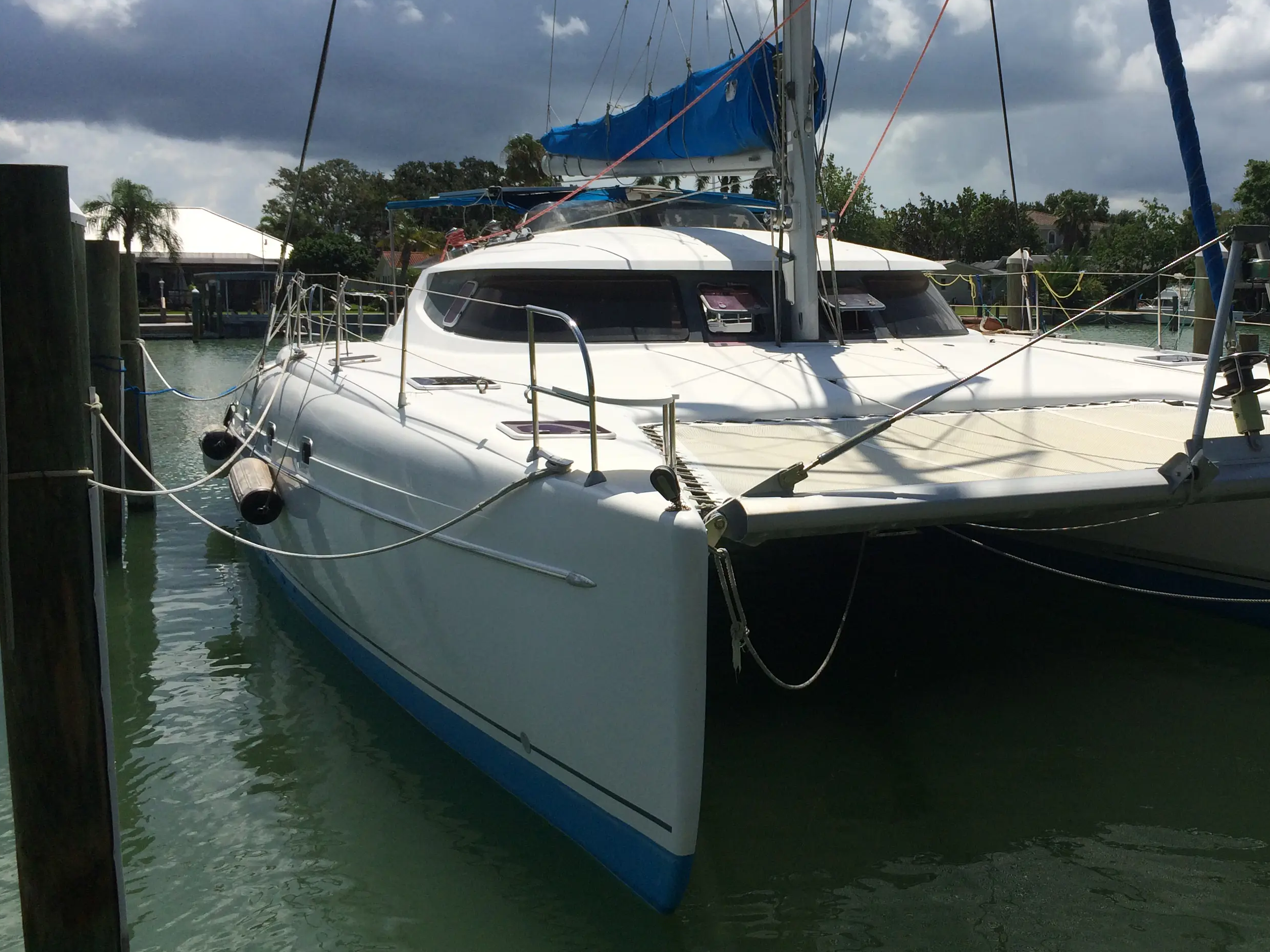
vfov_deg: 37.7
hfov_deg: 48.3
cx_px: 825
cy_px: 413
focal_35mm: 38
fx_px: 1394
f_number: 2.2
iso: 32
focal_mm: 4.15
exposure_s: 1/4566
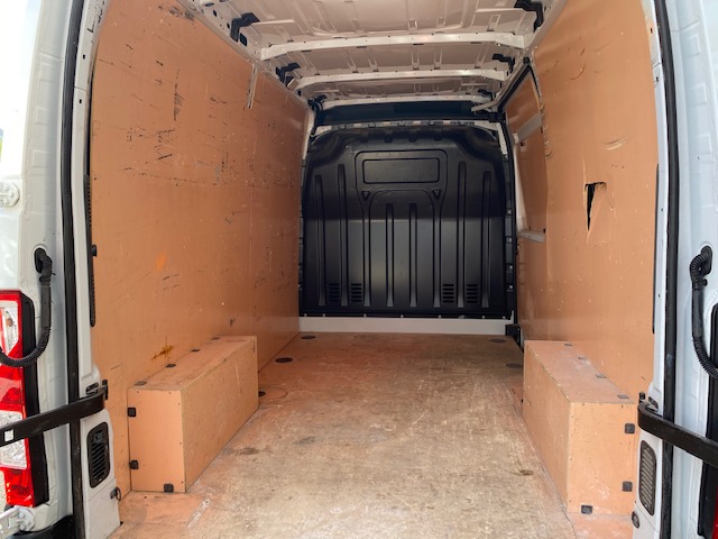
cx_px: 359
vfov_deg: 53.1
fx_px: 539
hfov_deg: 67.3
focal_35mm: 26
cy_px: 270
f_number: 1.8
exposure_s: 1/122
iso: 32
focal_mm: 4.25
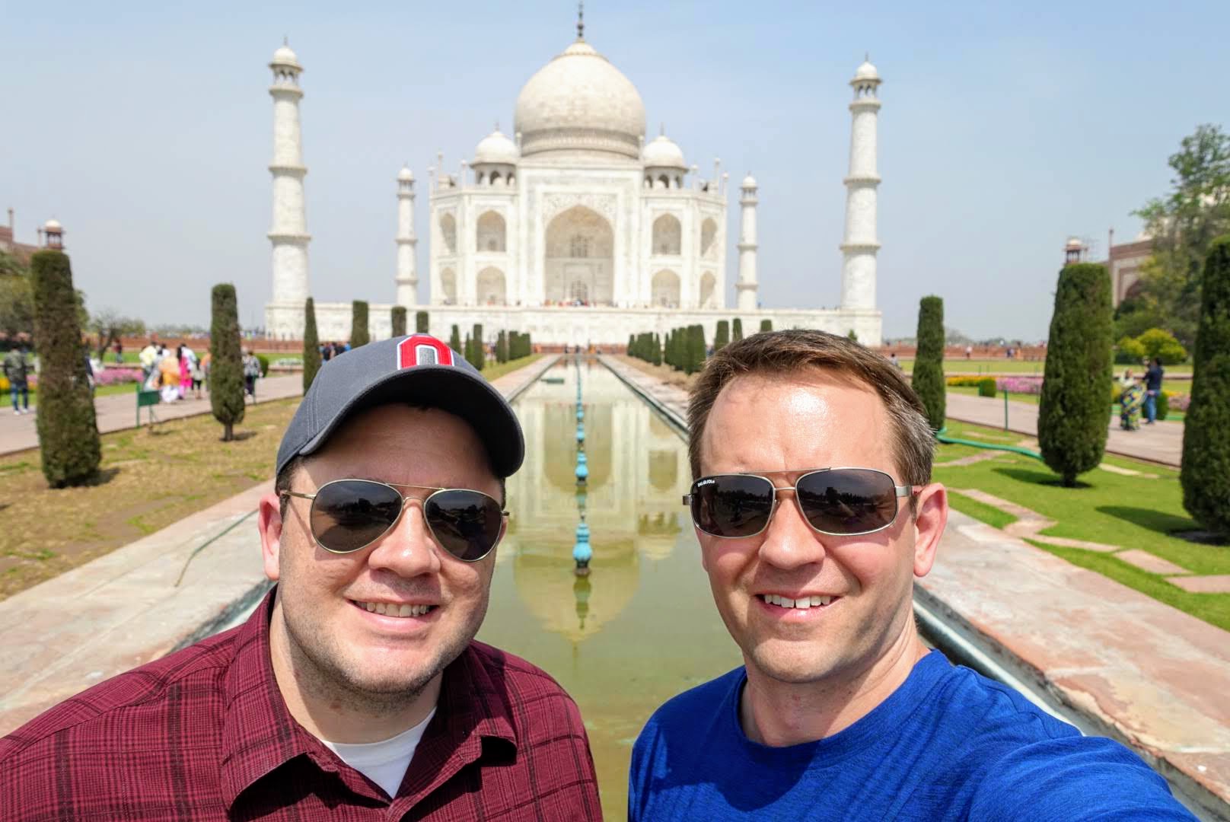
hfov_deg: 73.7
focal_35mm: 24
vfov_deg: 53.2
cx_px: 615
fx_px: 821
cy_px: 411
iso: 125
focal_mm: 8.8
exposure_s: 1/160
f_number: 4
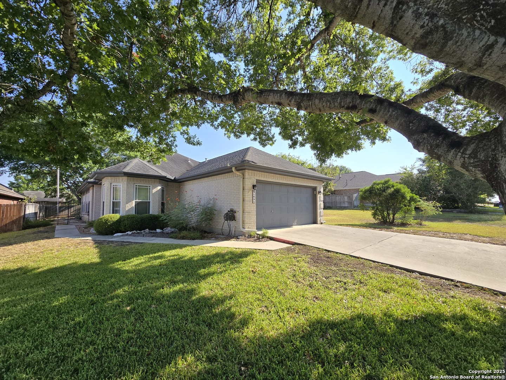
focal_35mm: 13
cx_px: 253
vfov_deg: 89.9
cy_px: 190
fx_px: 190
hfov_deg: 106.2
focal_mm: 2.2
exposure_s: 1/1300
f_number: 2.2
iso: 50
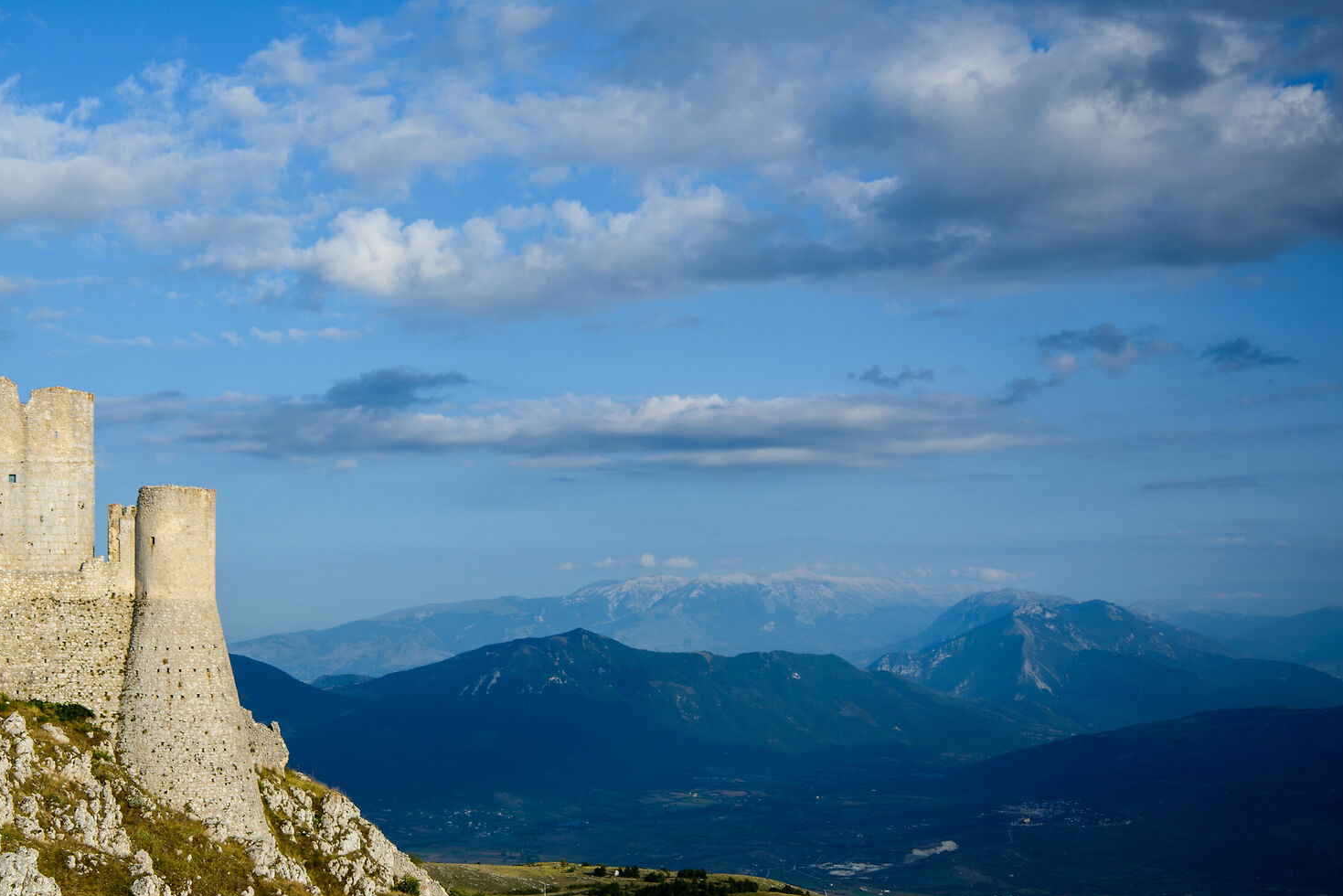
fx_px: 1828
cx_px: 406
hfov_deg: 39.7
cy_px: 511
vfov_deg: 27.5
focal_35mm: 49
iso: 140
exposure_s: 1/250
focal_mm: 20
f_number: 8
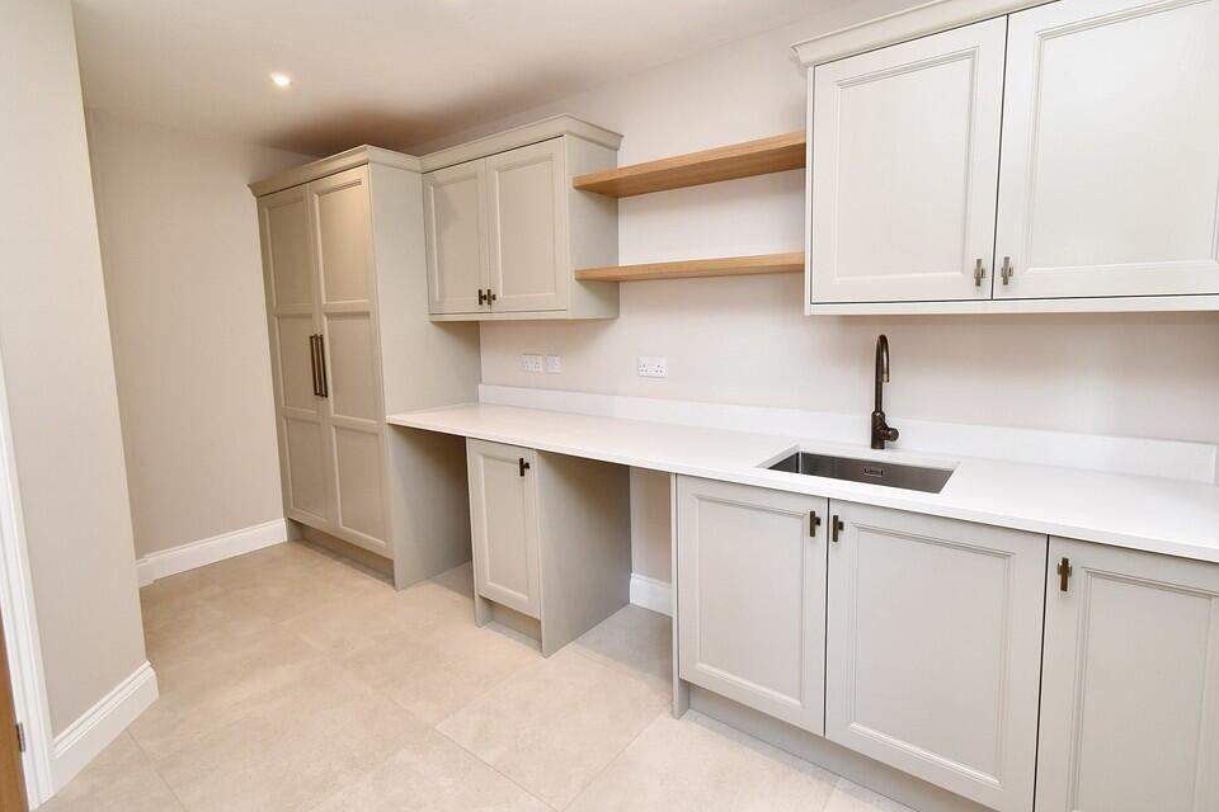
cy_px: 383
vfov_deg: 73.7
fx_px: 542
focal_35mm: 16
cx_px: 648
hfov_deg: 96.6
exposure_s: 1/60
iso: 800
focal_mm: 10
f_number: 7.1
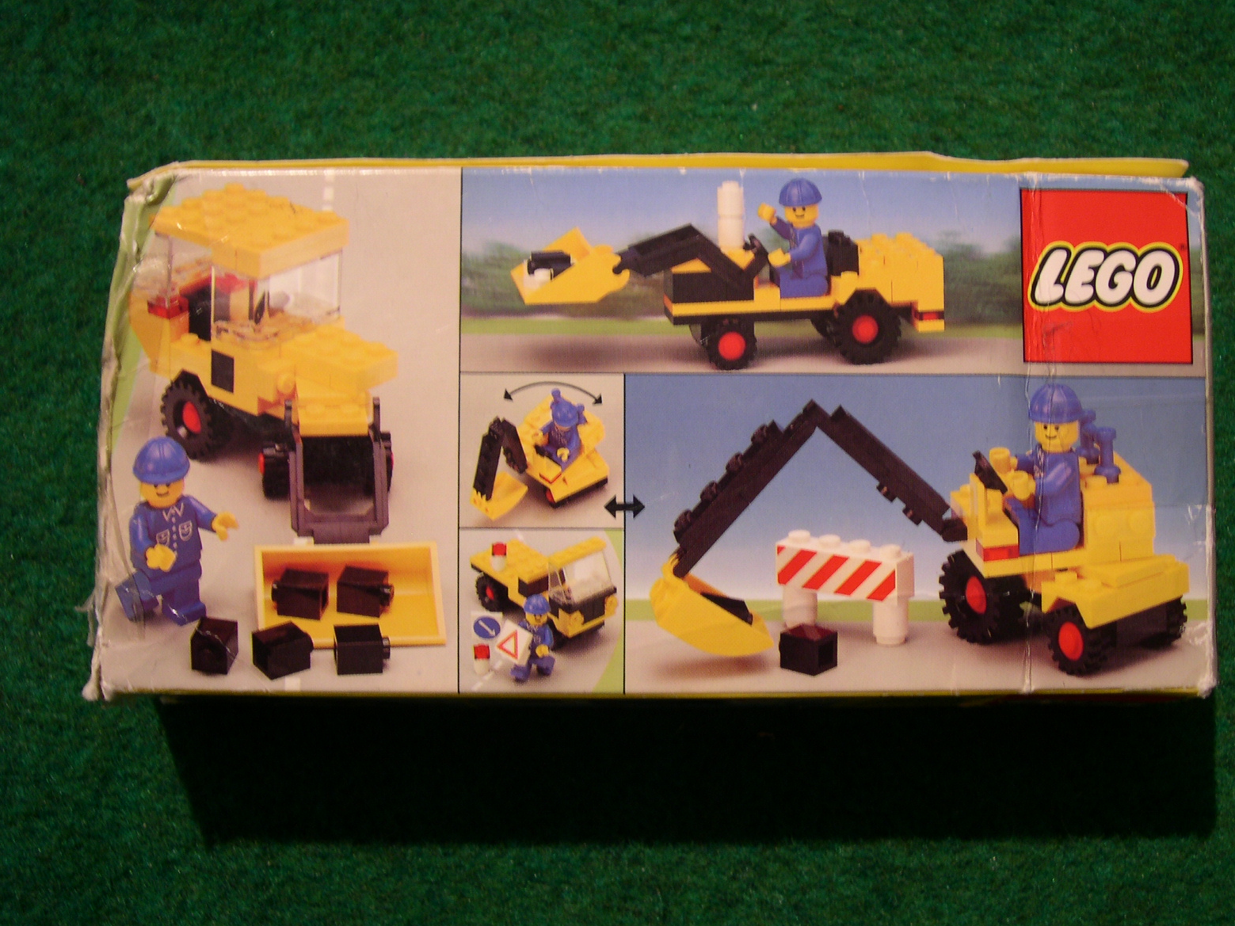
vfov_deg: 36.8
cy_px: 462
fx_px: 1391
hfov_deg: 47.9
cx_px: 633
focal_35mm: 39
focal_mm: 8
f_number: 2.8
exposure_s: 1/6
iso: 121
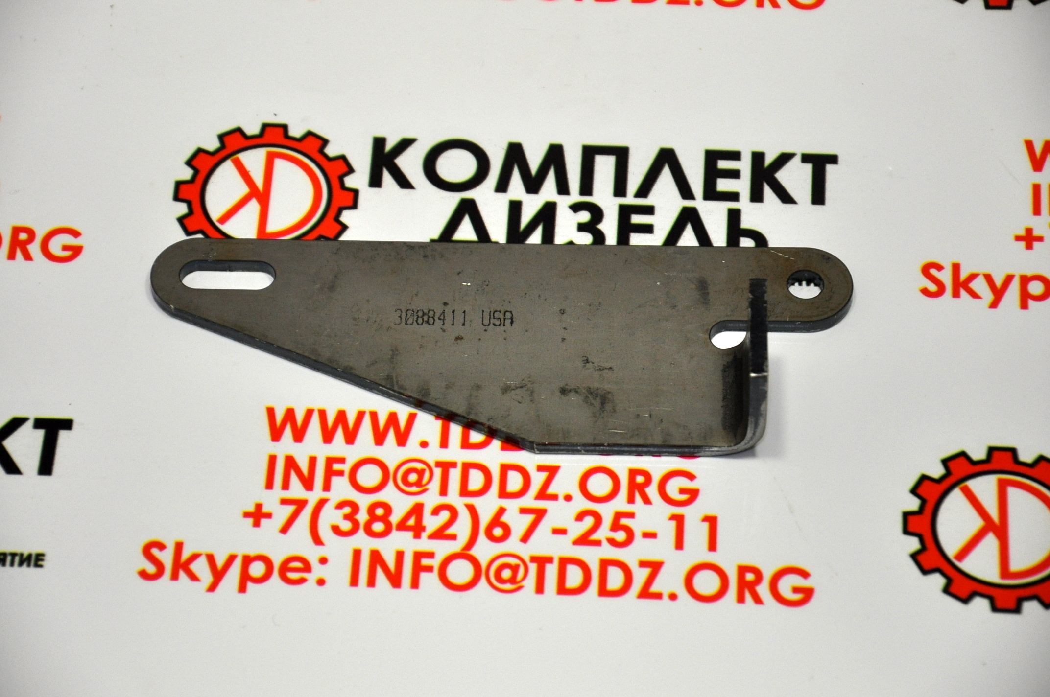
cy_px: 348
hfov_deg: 14.0
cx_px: 525
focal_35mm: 147
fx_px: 4282
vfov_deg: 9.3
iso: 800
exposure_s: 1/160
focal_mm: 98
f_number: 6.3
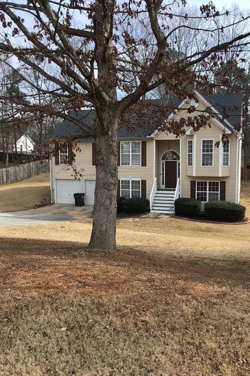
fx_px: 344
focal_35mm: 33
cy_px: 187
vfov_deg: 57.2
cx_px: 140
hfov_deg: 39.9
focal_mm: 3.3
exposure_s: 1/631
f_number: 2.4
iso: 25
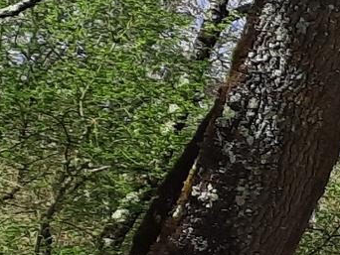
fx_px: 1838
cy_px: 394
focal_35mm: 187
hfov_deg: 8.2
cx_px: 1174
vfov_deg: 7.8
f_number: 2
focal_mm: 4.6
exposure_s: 1/565
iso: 32
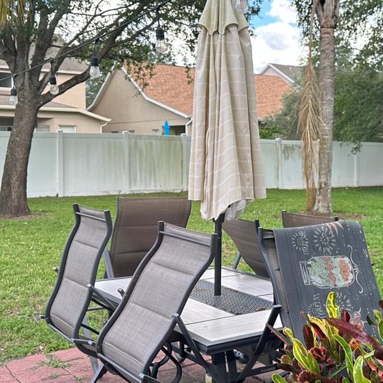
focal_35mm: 50
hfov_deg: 32.4
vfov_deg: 34.0
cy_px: 176
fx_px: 626
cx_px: 341
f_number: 1.78
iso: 80
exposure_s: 1/467
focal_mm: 6.86
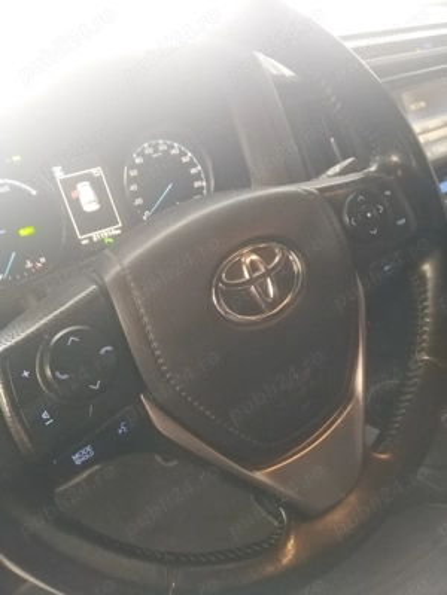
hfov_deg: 53.1
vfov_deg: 67.3
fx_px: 448
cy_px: 298
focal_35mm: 26
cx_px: 224
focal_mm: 3.59
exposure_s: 1/20
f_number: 1.8
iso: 534
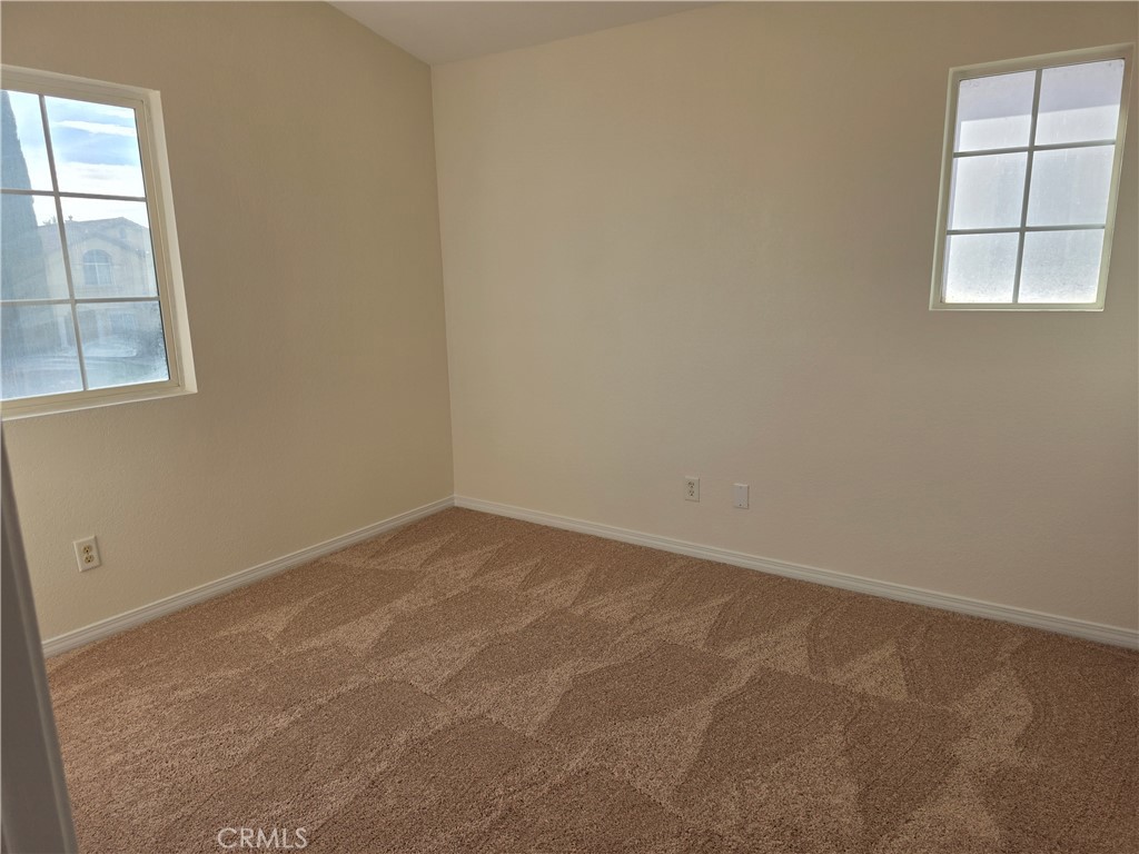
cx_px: 570
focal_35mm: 23
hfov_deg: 73.9
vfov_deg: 58.9
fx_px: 757
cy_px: 427
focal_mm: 6.3
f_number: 1.7
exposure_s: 1/1318
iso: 80
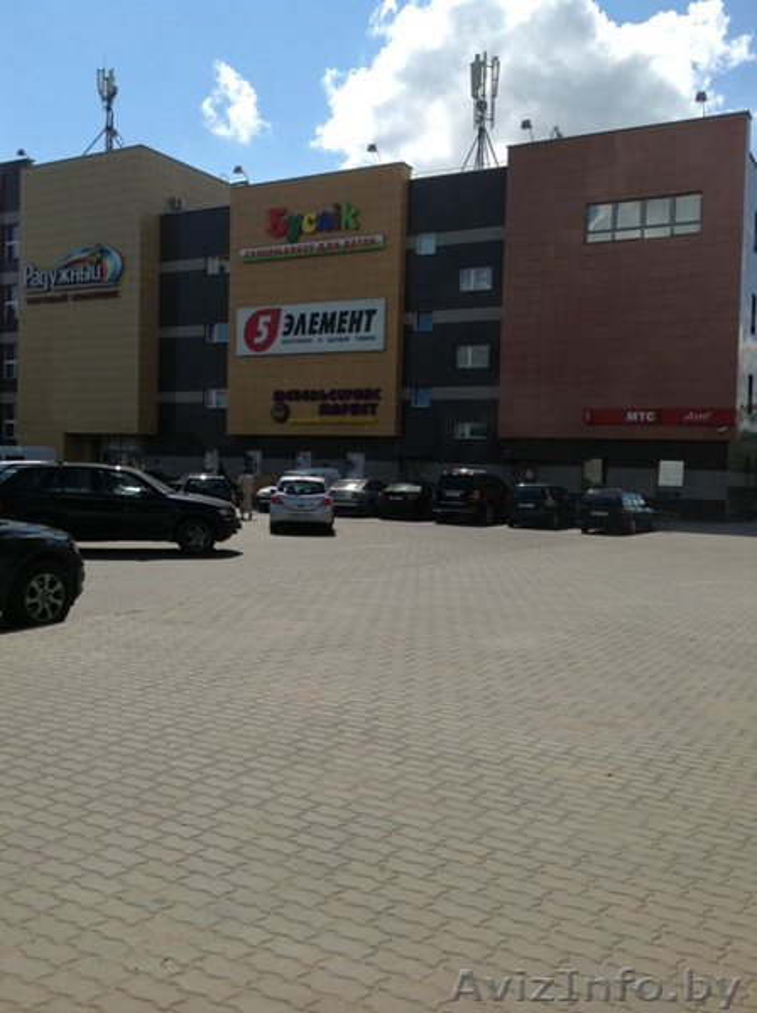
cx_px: 378
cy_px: 506
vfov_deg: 52.7
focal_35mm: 35
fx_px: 1023
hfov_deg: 40.6
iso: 50
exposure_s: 1/3030
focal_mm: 4.28
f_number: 2.4
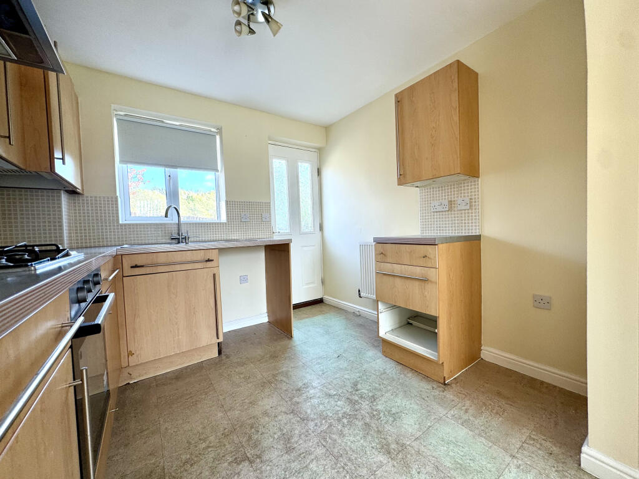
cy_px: 240
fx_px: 258
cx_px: 320
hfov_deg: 102.1
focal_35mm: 14
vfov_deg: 85.7
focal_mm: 2.22
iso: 50
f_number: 2.2
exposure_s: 1/99
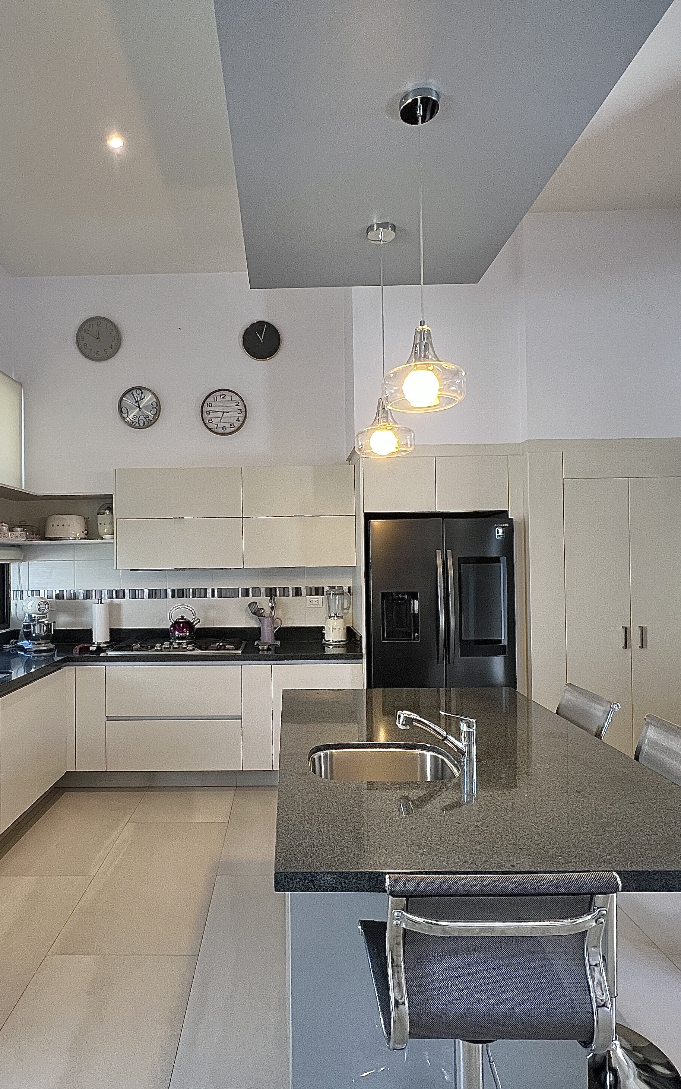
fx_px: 564
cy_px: 562
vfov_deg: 88.0
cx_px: 276
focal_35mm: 19
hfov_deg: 61.7
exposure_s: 1/120
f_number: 1.8
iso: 200
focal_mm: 1.57
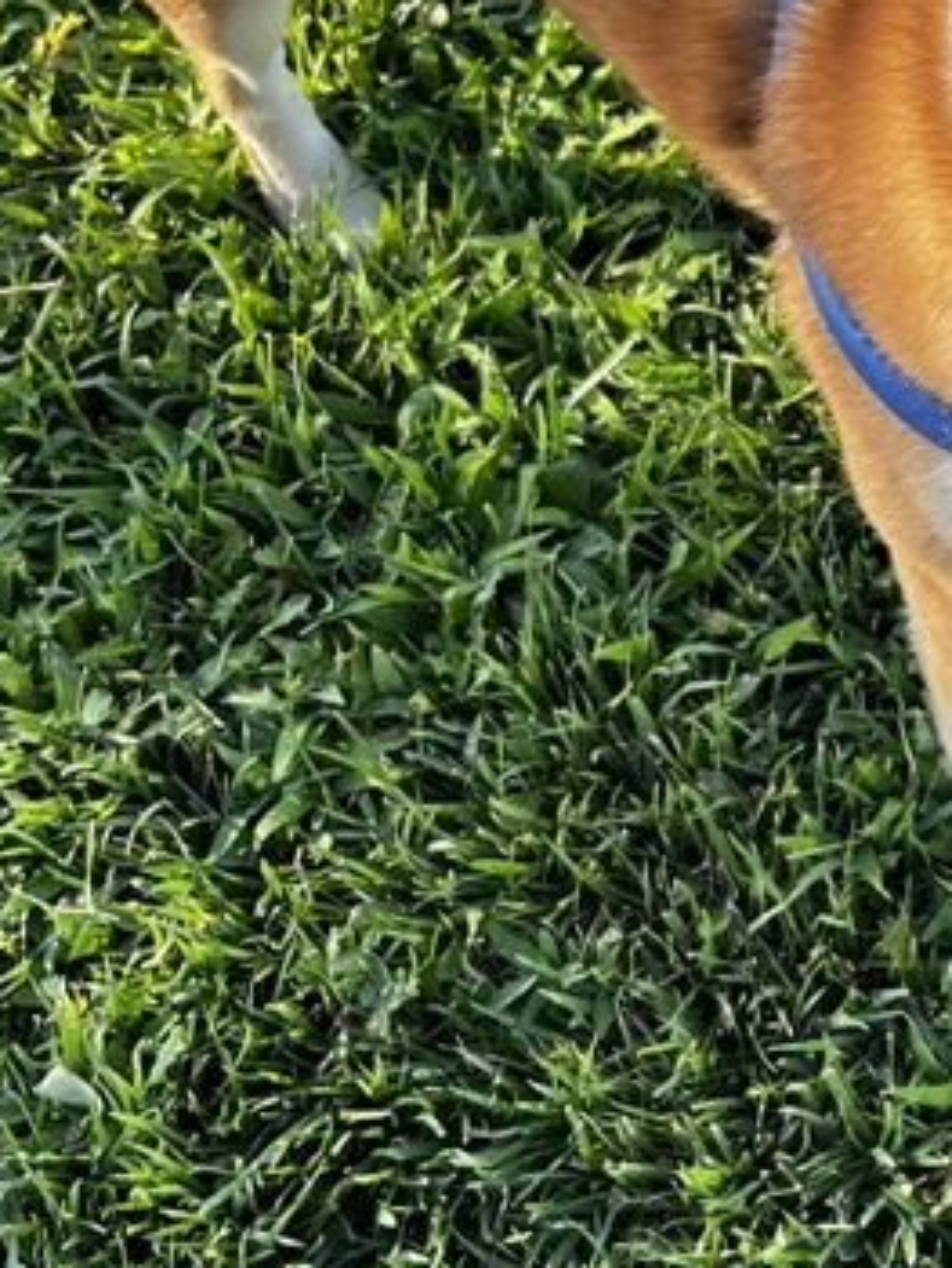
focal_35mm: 76
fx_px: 2783
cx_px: 1191
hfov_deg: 18.3
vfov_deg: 25.3
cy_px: 275
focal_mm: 5.7
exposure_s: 1/271
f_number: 1.5
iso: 40
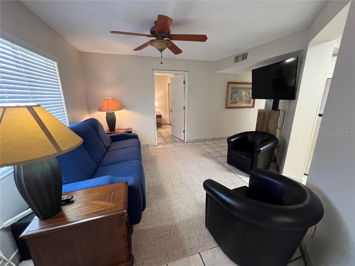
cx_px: 178
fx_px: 133
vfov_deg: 89.9
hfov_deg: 106.2
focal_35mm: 13
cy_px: 133
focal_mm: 1.57
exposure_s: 1/60
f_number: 1.8
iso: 800
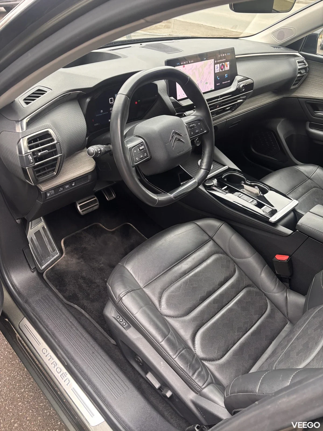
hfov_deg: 53.1
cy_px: 216
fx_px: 323
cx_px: 162
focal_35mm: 26
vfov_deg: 67.3
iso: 125
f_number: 1.6
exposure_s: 1/121
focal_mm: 5.96
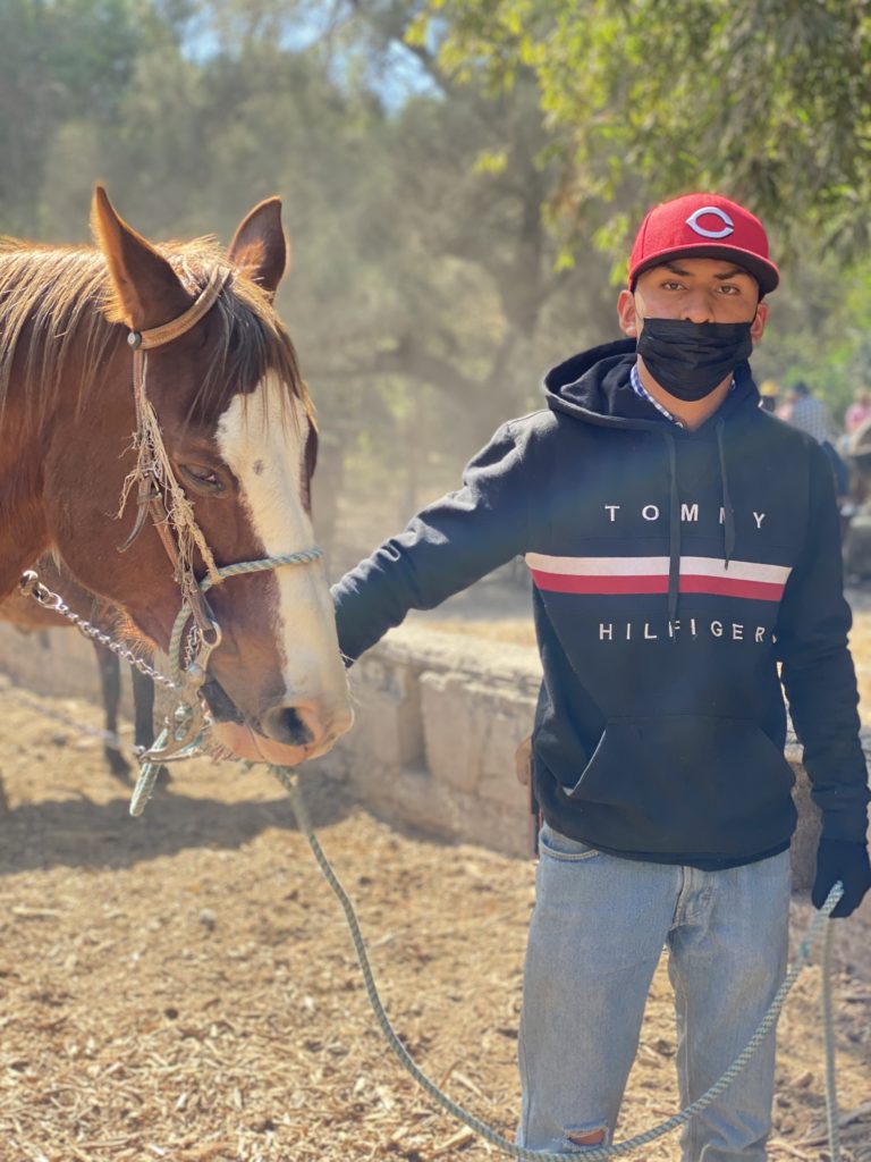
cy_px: 581
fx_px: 1745
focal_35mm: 52
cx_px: 436
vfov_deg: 36.8
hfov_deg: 28.0
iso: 20
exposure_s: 1/202
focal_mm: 6
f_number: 2
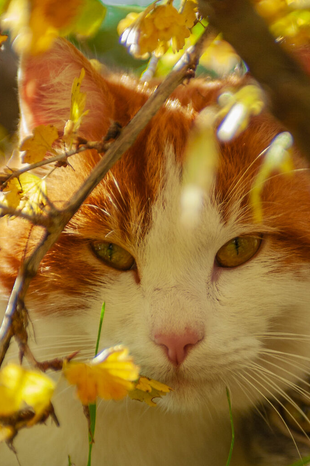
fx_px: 2108
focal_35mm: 163
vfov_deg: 12.6
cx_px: 204
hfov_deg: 8.4
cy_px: 318
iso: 320
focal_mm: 70
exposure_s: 1/640
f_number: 2.8
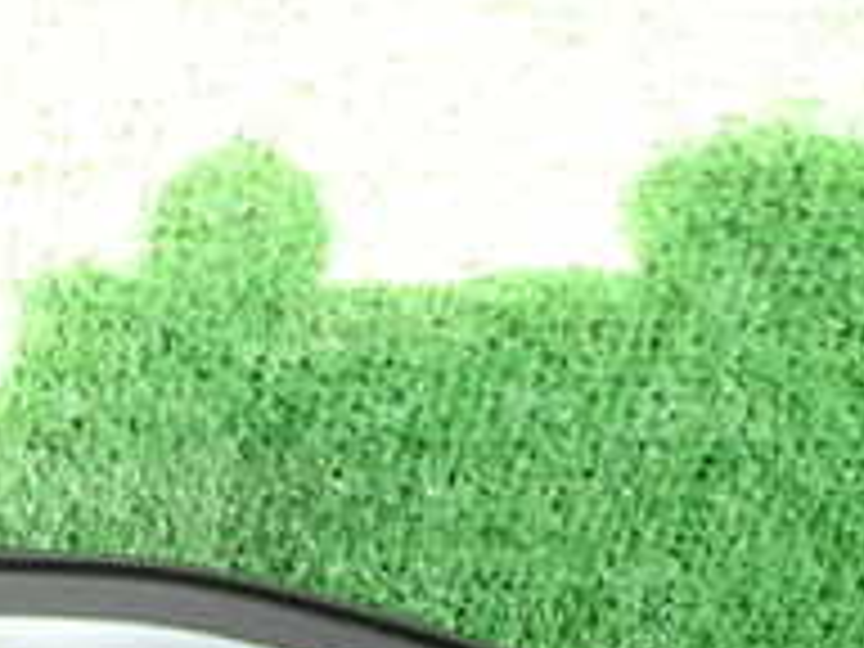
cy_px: 932
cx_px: -207
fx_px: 1947
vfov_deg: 17.3
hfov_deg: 22.7
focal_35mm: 78
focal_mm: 4.5
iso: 100
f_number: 2
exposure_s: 1/60
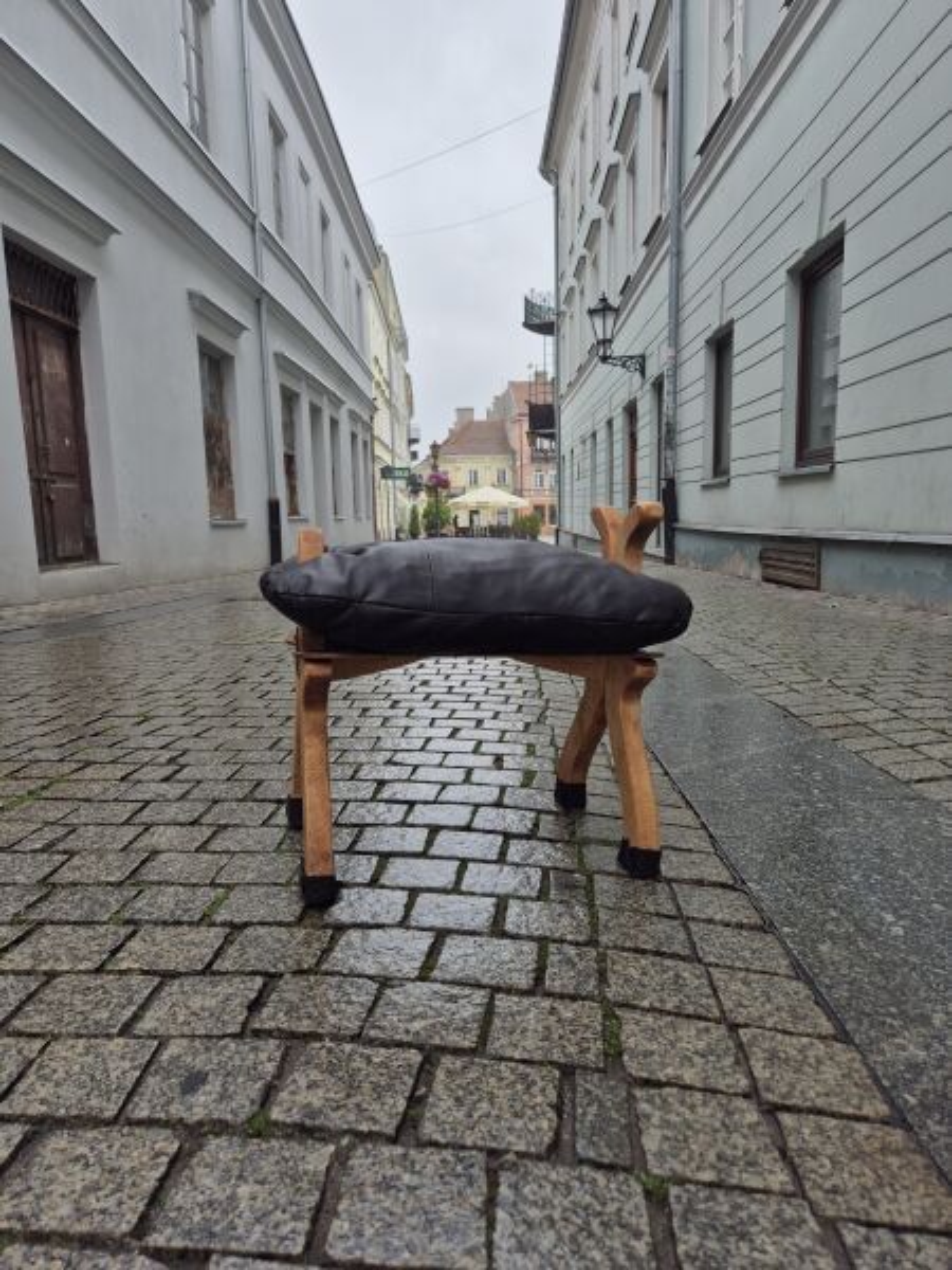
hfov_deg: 58.9
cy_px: 635
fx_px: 843
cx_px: 476
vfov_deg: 73.9
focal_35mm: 23
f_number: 1.8
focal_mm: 5.4
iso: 25
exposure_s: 1/245
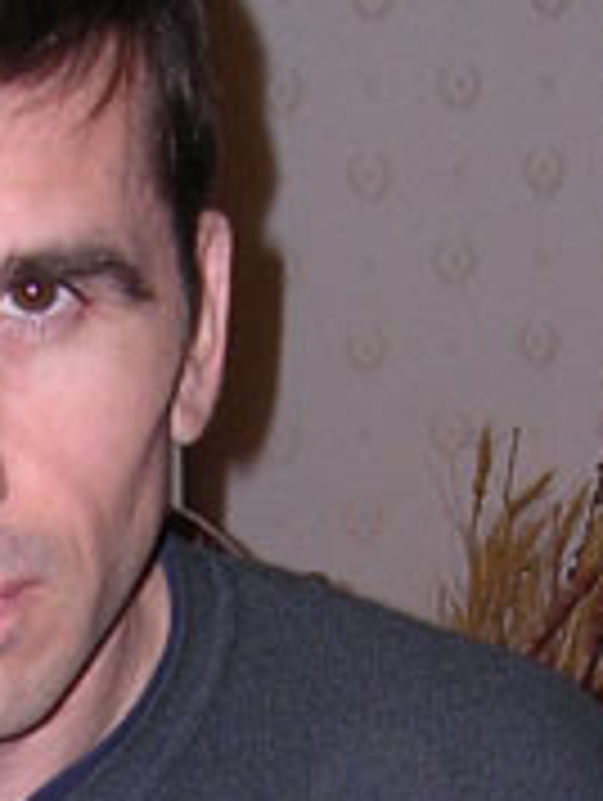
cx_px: 32
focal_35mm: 142
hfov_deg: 10.4
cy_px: 1172
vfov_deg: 13.2
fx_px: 3290
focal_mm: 5.8
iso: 100
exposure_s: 1/60.1
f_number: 2.8
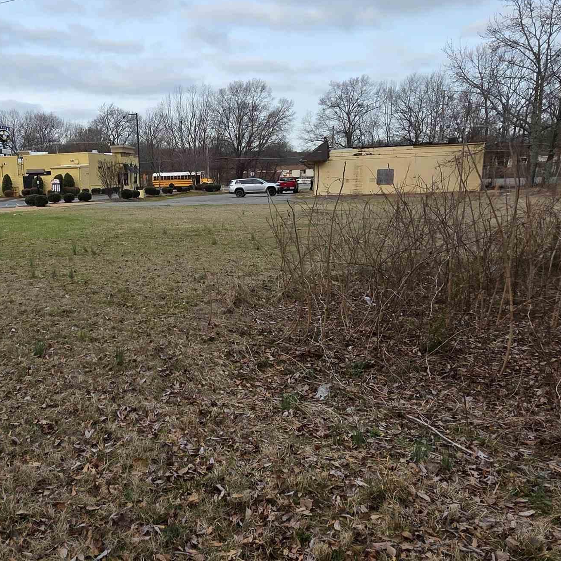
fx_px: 495
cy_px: 307
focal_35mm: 27
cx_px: 153
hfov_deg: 56.7
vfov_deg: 59.0
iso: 40
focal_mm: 2.2
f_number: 1.9
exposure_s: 1/709
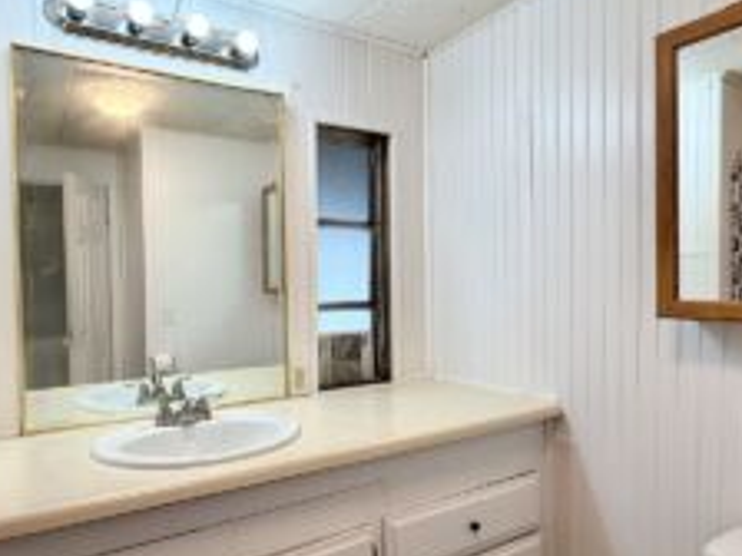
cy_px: 298
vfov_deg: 54.8
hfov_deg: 69.4
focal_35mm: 25
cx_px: 354
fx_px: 536
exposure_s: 1/120
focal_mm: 2.22
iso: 100
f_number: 2.2
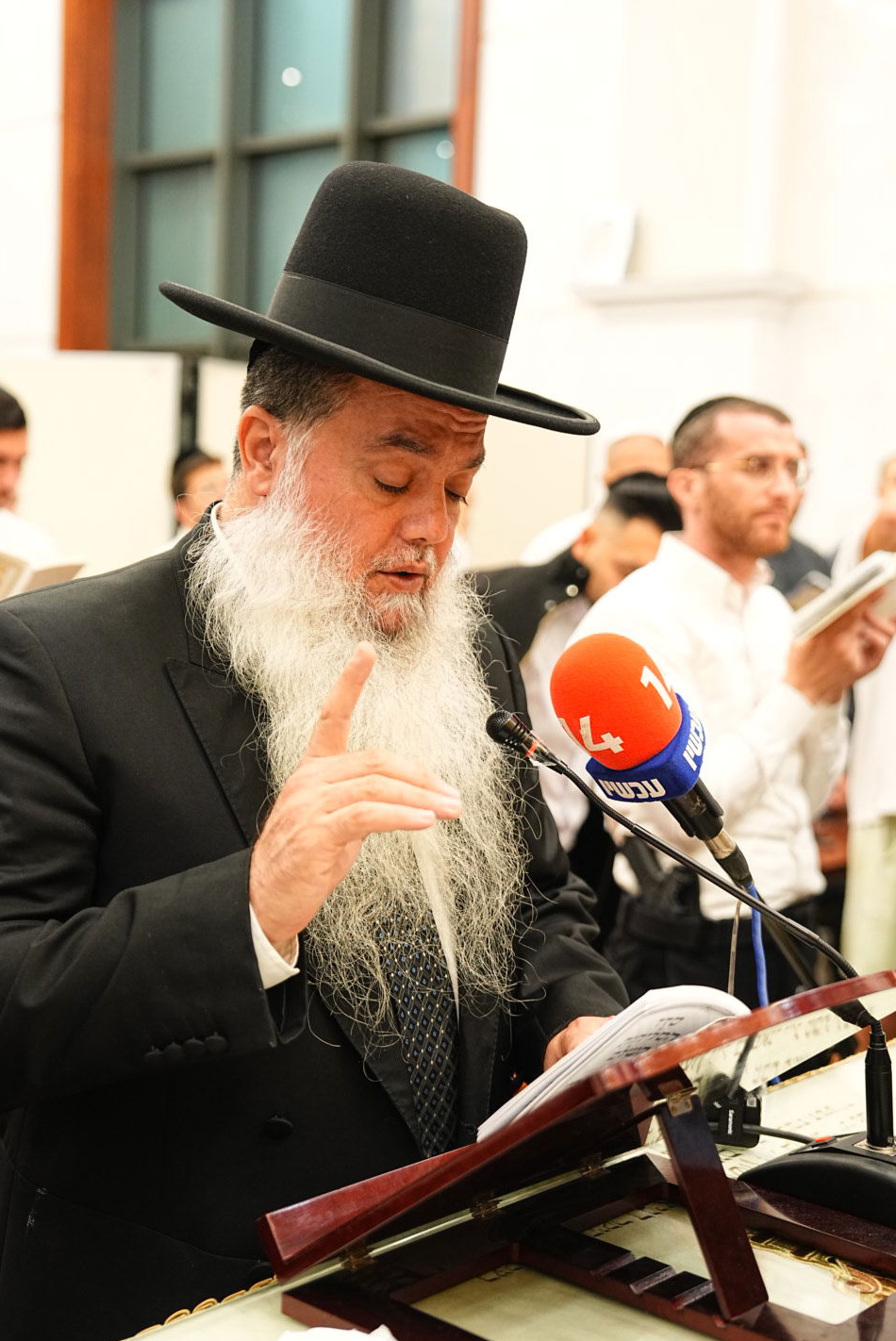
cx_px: 408
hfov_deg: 27.0
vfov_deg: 39.6
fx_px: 1864
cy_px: 621
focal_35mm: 50
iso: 1600
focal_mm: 44
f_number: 2.8
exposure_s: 1/400
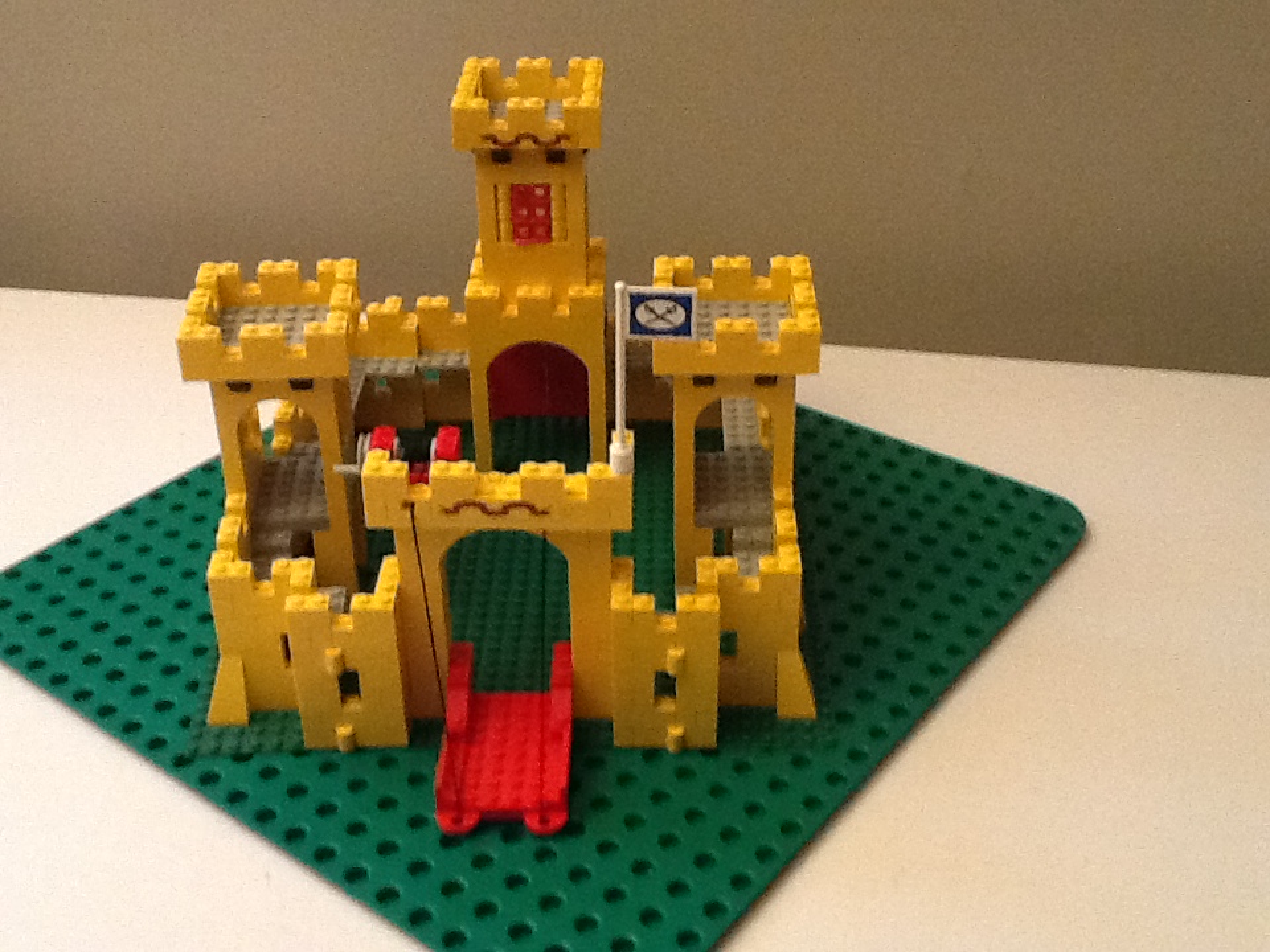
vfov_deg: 44.2
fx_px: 1174
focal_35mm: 32
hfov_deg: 56.8
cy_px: 476
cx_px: 635
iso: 400
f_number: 2.4
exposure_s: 1/17
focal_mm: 2.03
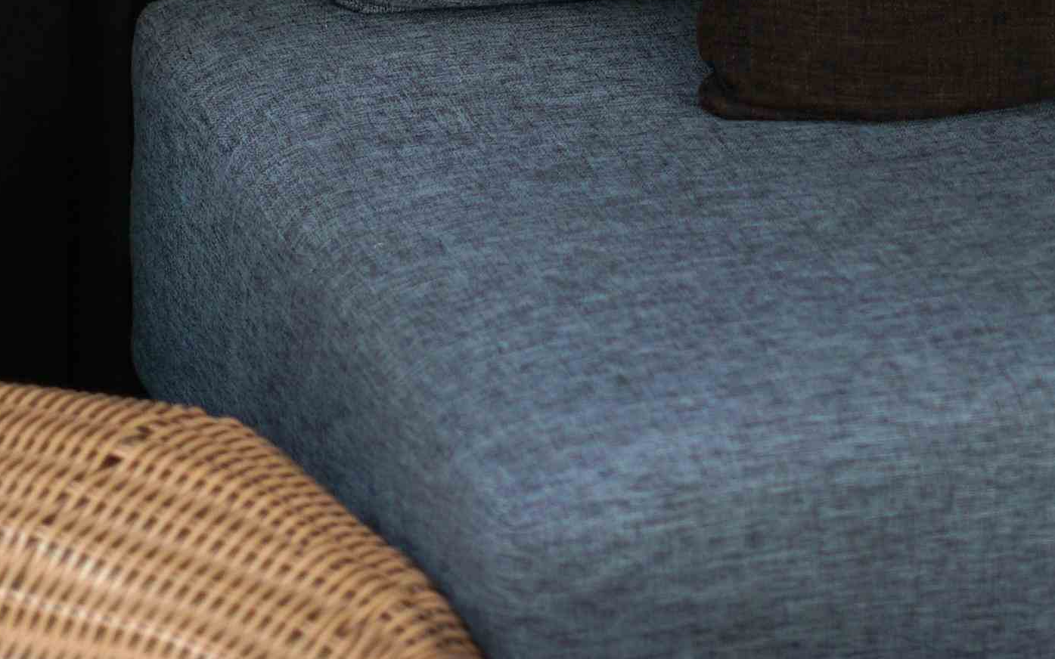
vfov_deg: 8.0
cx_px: 975
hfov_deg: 13.4
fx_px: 4457
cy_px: -732
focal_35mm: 155
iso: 200
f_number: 1.8
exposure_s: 1/100
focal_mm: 50
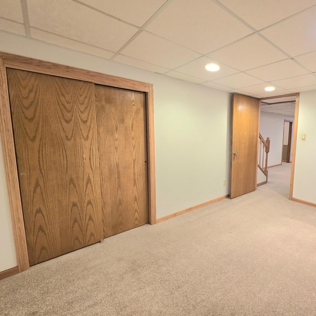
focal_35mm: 16
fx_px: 165
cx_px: 217
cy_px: 152
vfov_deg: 87.4
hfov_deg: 83.7
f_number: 1.9
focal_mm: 2.2
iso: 250
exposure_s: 1/60.2
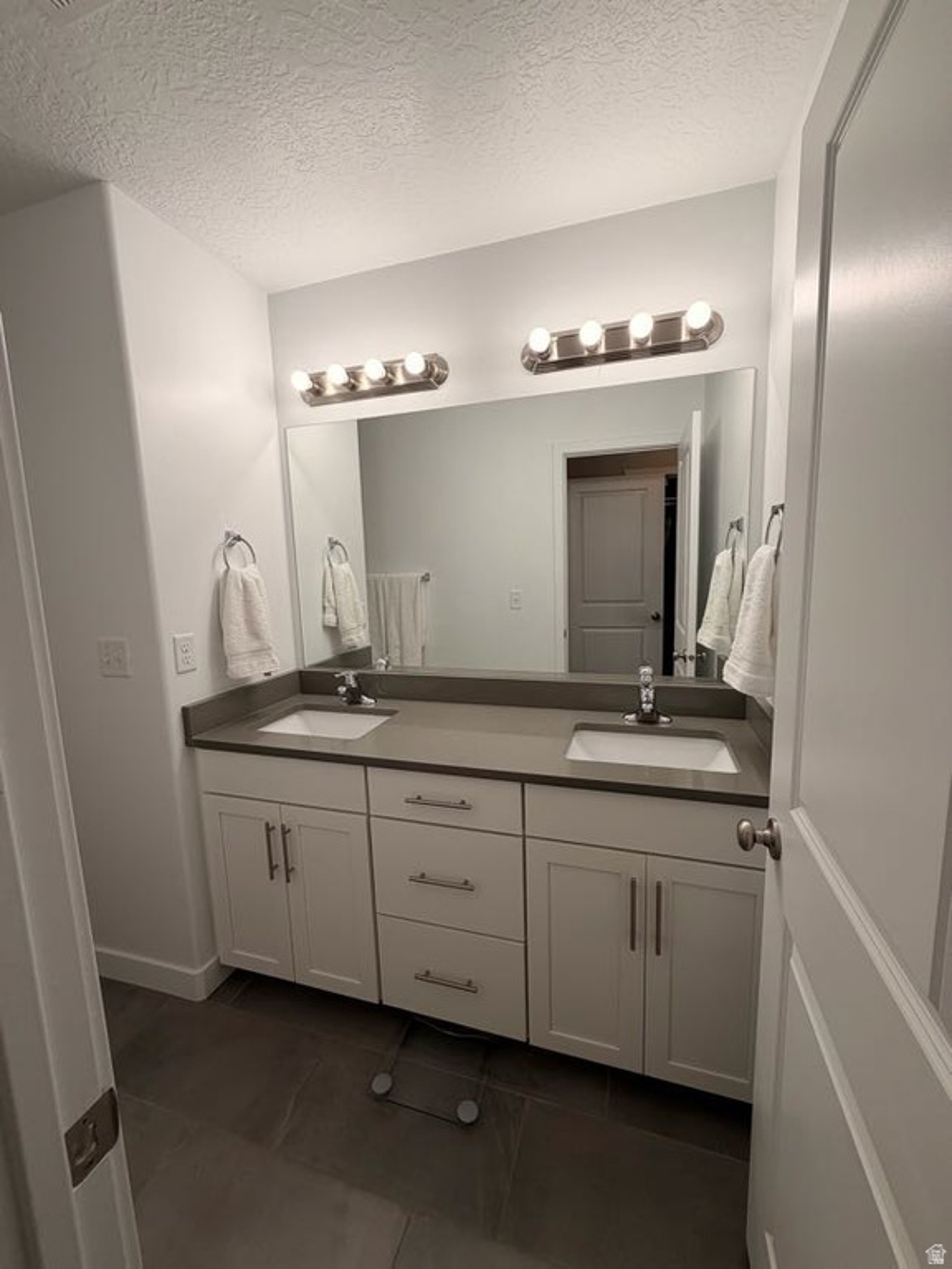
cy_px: 634
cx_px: 476
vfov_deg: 102.1
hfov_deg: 85.7
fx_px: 513
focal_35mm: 14
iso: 32
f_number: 2.2
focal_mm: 2.22
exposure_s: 1/120
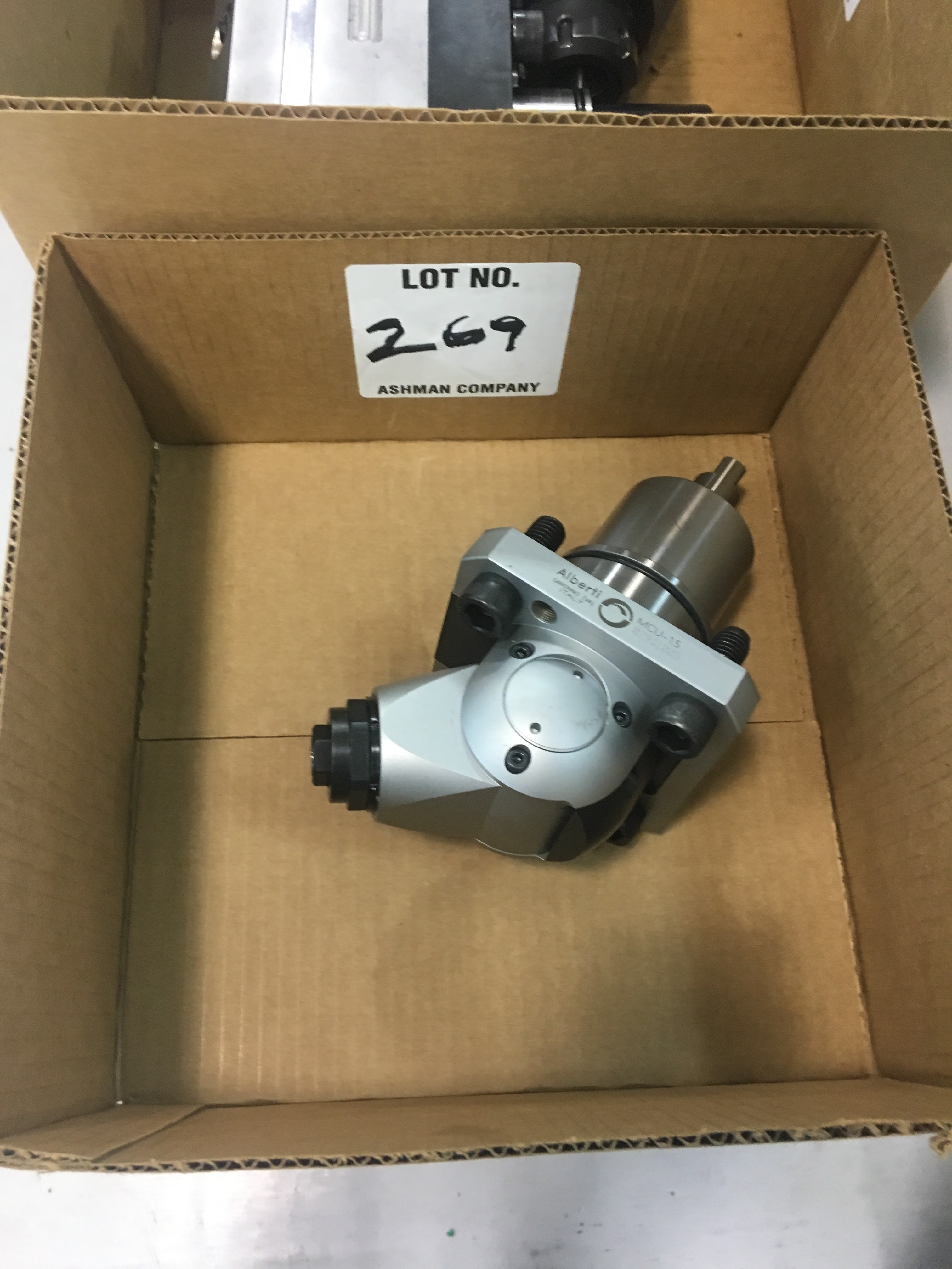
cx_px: 476
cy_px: 634
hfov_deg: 48.2
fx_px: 1063
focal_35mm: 29
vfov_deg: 61.7
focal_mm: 4.15
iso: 125
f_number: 2.2
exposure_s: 1/30
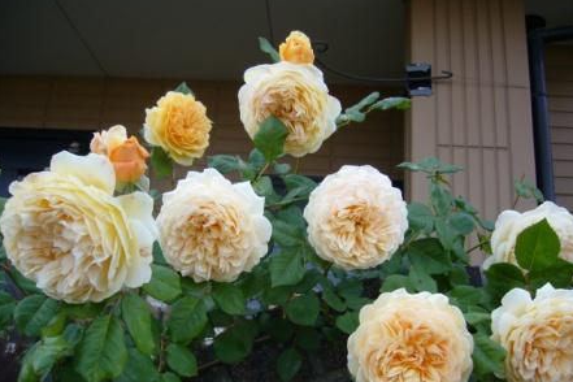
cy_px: 205
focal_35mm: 37
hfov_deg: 51.9
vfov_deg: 35.9
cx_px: 286
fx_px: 589
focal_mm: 5.8
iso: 80
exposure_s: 1/320
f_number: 2.8
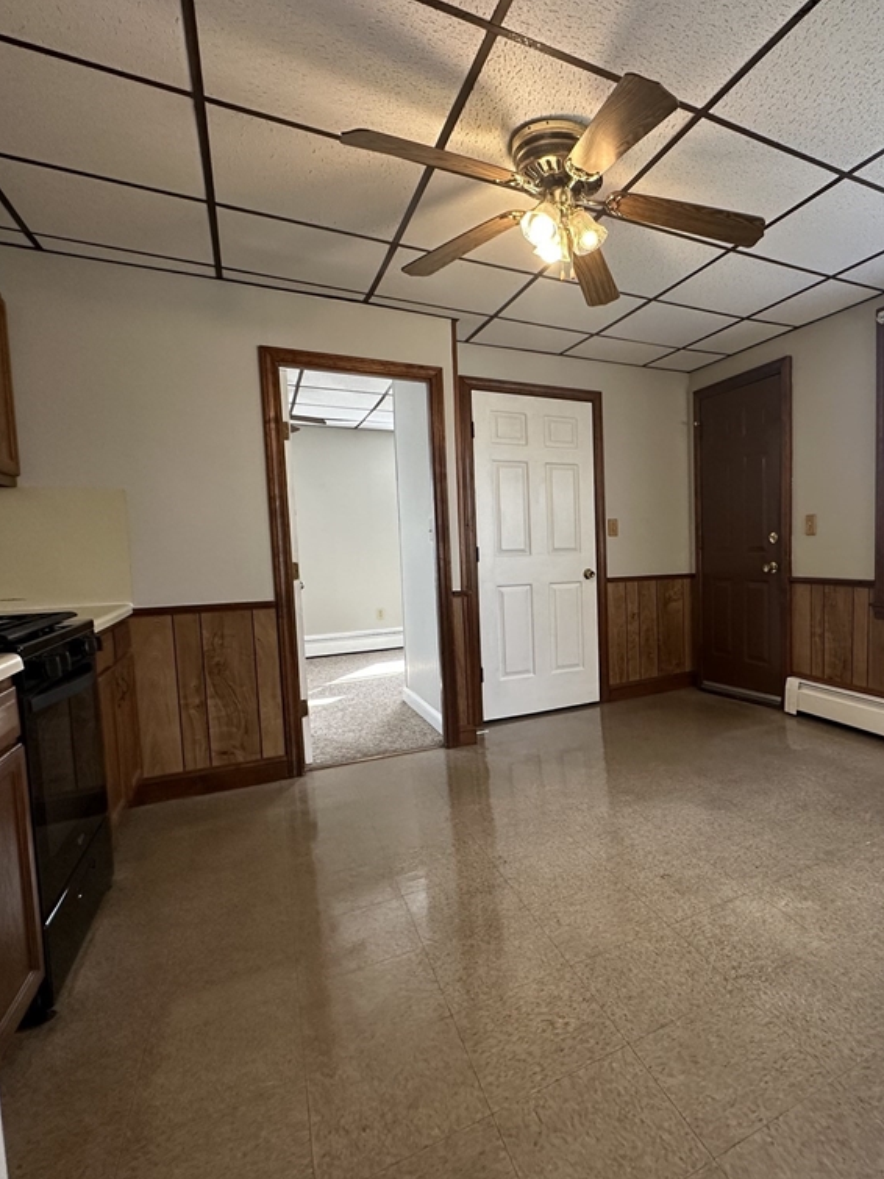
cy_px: 586
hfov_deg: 65.3
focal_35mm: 19
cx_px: 642
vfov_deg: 84.7
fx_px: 647
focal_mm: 2.22
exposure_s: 1/120
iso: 200
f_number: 2.2
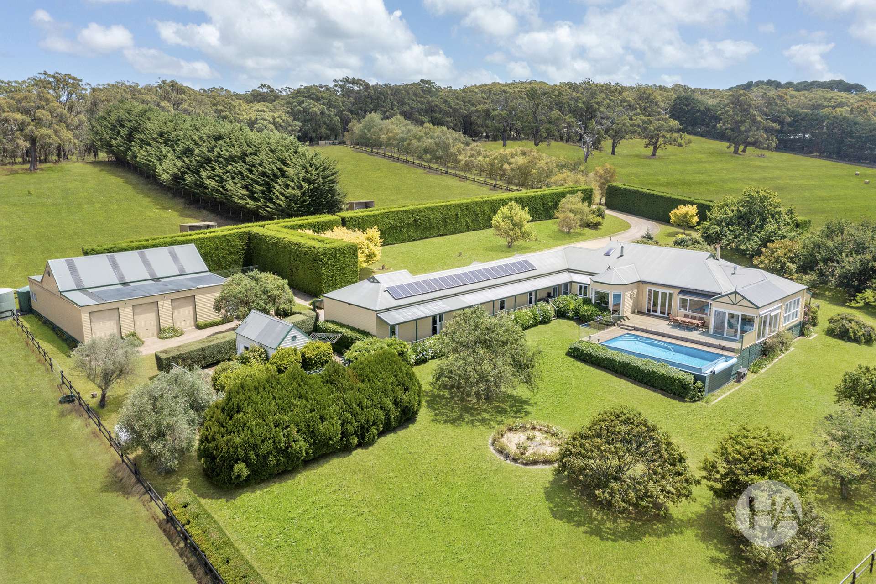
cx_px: 438
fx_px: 681
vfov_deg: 46.4
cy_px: 292
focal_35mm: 28
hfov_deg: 65.5
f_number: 4.5
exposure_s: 1/2500
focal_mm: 10.26
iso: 200
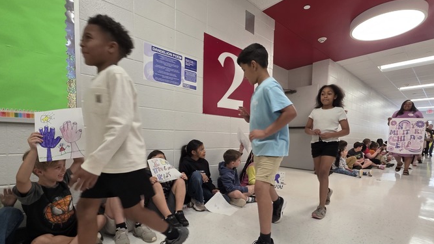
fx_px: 196
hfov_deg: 95.8
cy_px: 151
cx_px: 227
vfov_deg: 63.2
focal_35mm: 17
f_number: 1.9
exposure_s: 1/120
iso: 200
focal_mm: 2.2
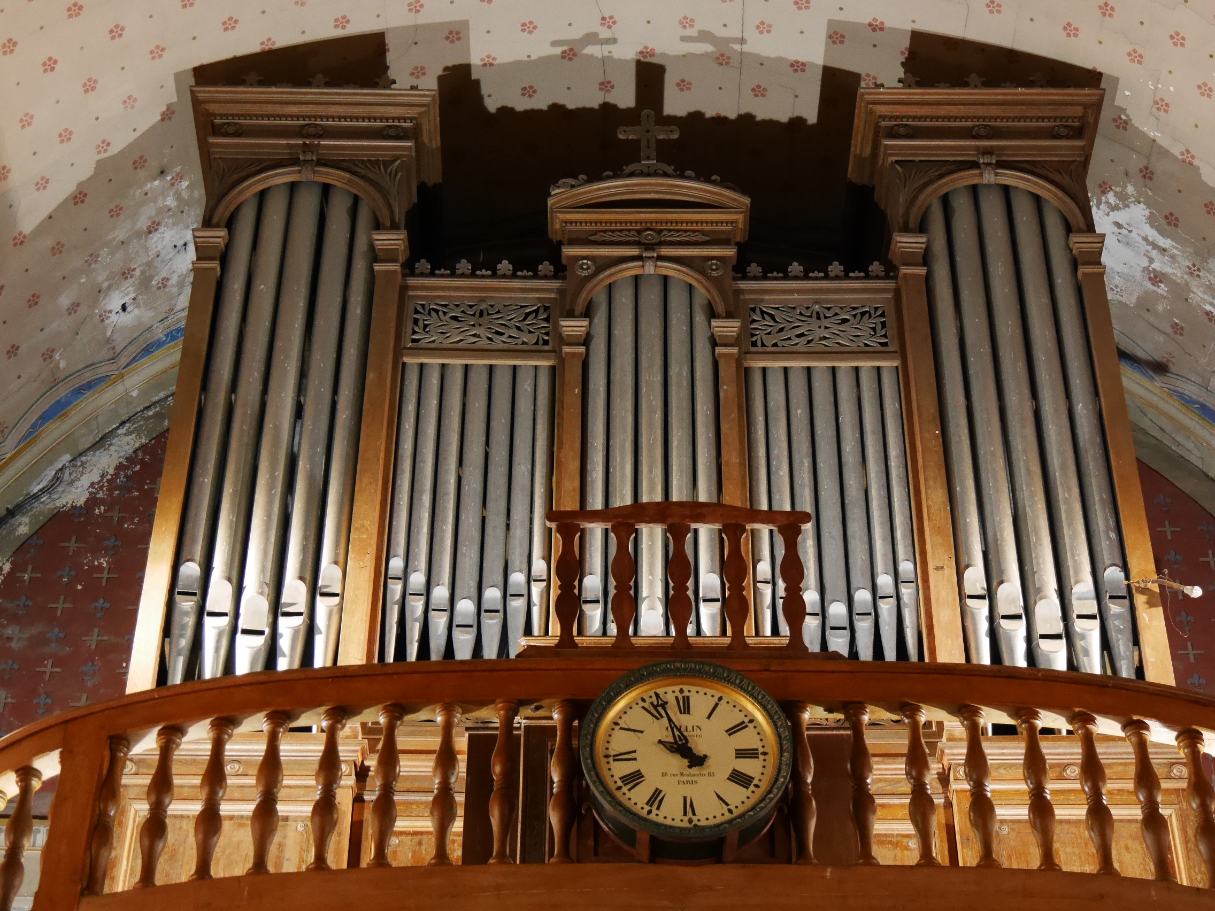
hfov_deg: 28.6
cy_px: 456
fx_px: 2387
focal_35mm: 68
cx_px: 608
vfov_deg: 21.6
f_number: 4.5
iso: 3200
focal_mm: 34
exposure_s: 1/13
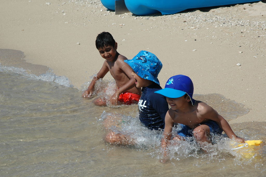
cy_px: 88
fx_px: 687
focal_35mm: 93
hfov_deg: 21.9
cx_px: 133
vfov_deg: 14.7
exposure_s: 1/500
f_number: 11
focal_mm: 62
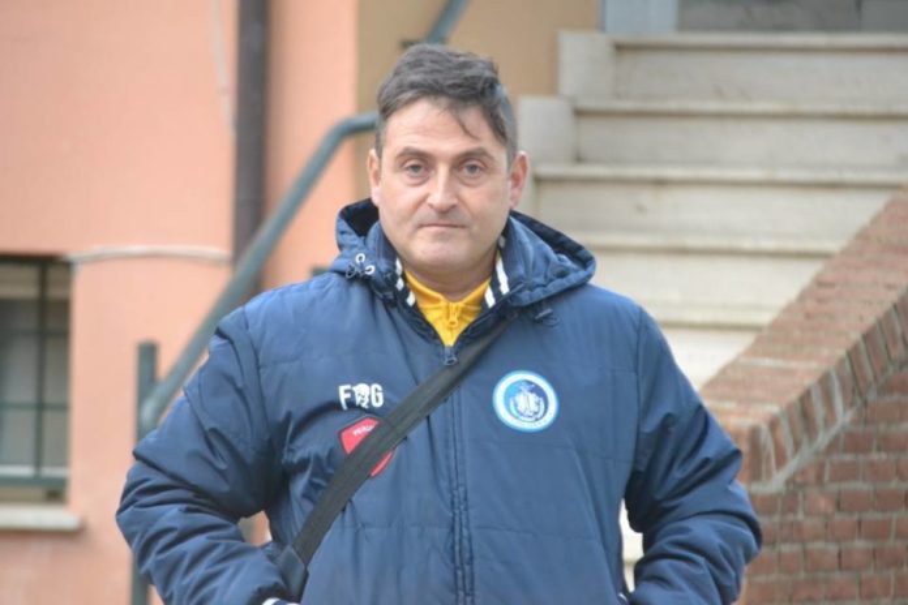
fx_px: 5485
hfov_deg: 9.5
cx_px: 454
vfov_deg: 6.3
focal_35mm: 218
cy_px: 302
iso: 3200
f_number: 5
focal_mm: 145
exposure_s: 1/400
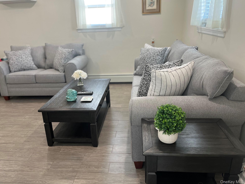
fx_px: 191
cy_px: 89
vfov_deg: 51.3
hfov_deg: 65.3
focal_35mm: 27
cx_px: 118
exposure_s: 1/60
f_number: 1.6
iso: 125
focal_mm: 5.1
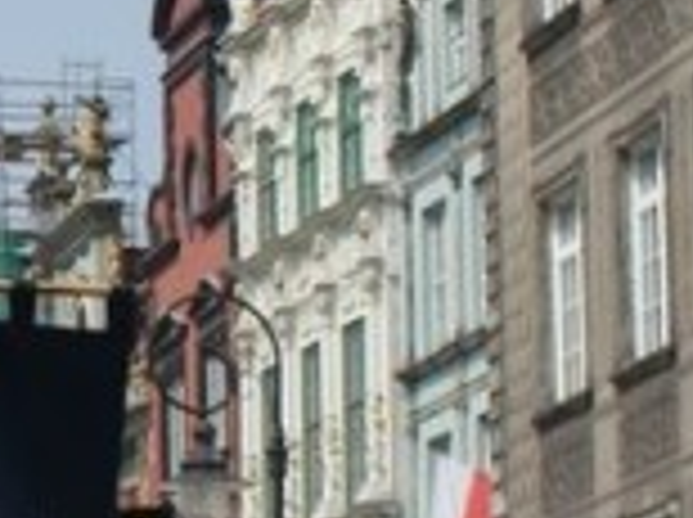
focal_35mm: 250
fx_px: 4997
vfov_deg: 5.9
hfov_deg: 7.7
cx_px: -508
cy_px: 486
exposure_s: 1/160
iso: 100
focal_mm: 26
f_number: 11
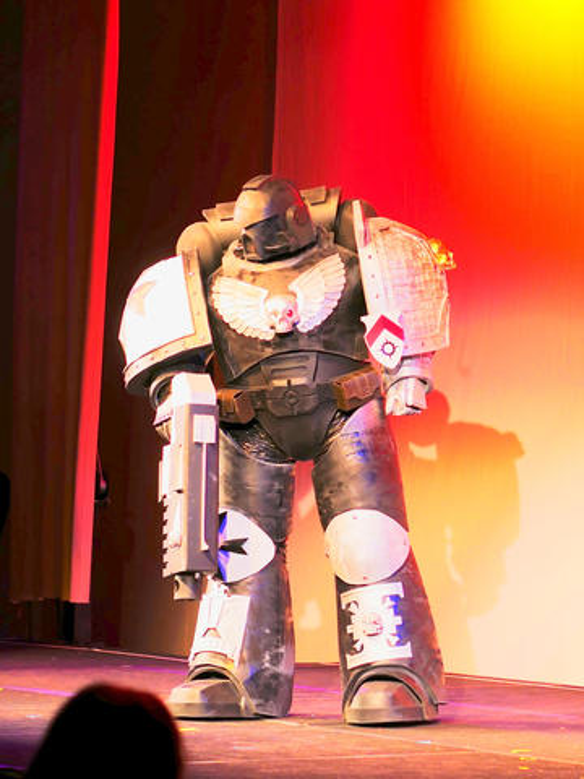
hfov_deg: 16.4
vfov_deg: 21.8
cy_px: 390
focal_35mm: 90
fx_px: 2024
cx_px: 292
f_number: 2.2
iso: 250
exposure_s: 1/100
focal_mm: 45
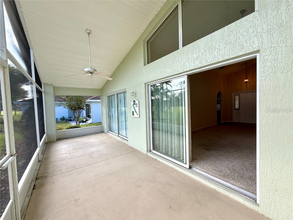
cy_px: 110
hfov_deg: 102.1
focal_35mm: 14
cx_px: 146
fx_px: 119
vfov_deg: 85.7
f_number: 2.2
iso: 64
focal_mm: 2.22
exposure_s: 1/154
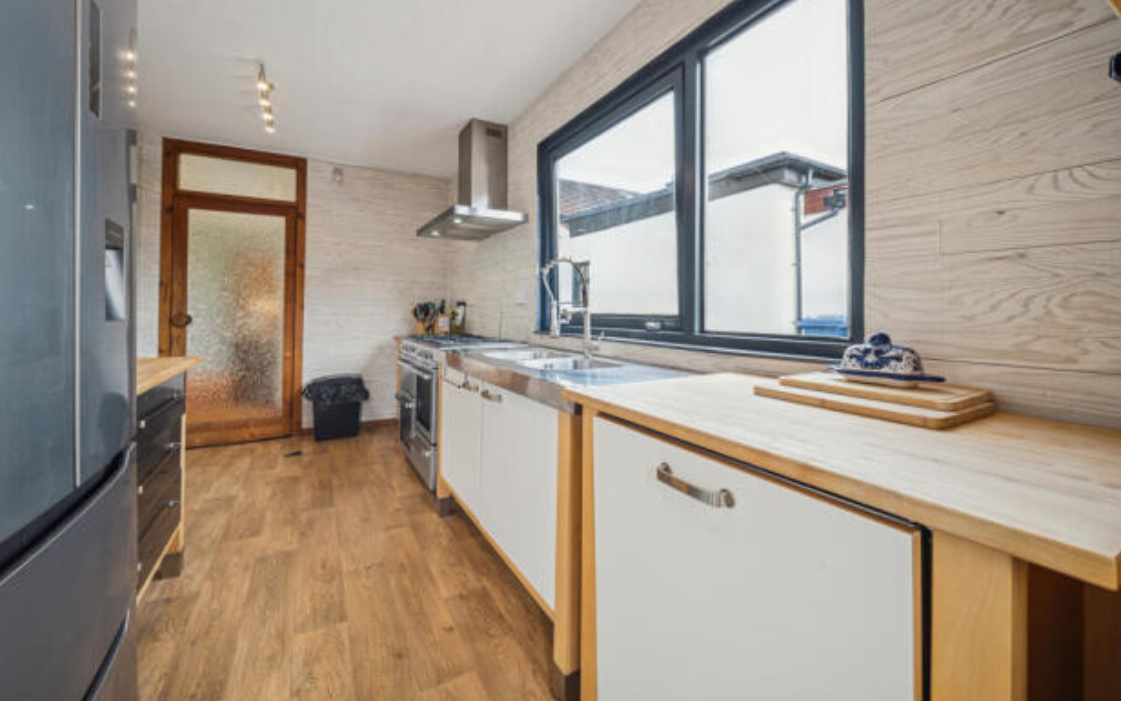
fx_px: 397
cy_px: 330
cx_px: 541
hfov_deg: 109.3
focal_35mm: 13
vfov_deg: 82.7
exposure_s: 1/25
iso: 125
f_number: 8
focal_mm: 12
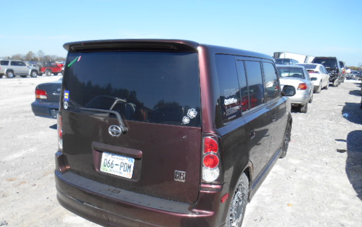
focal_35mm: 29
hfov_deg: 64.6
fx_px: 286
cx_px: 177
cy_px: 139
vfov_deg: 42.9
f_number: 3.4
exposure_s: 1/640
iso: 80
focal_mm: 4.7
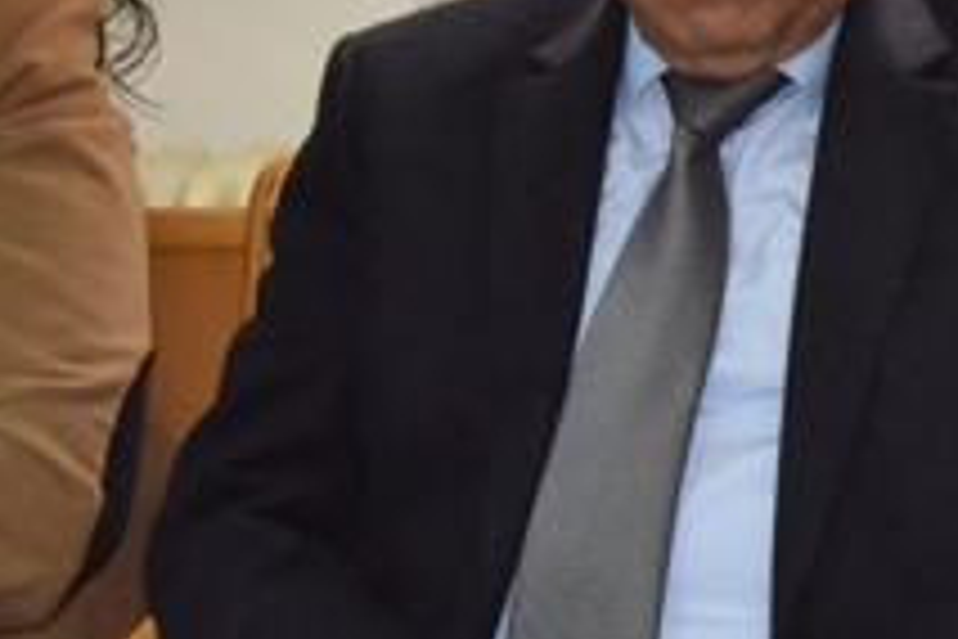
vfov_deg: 8.9
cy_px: 124
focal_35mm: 154
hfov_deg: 12.9
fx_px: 4098
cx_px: 1210
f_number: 8
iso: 2500
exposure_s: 1/250
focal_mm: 32
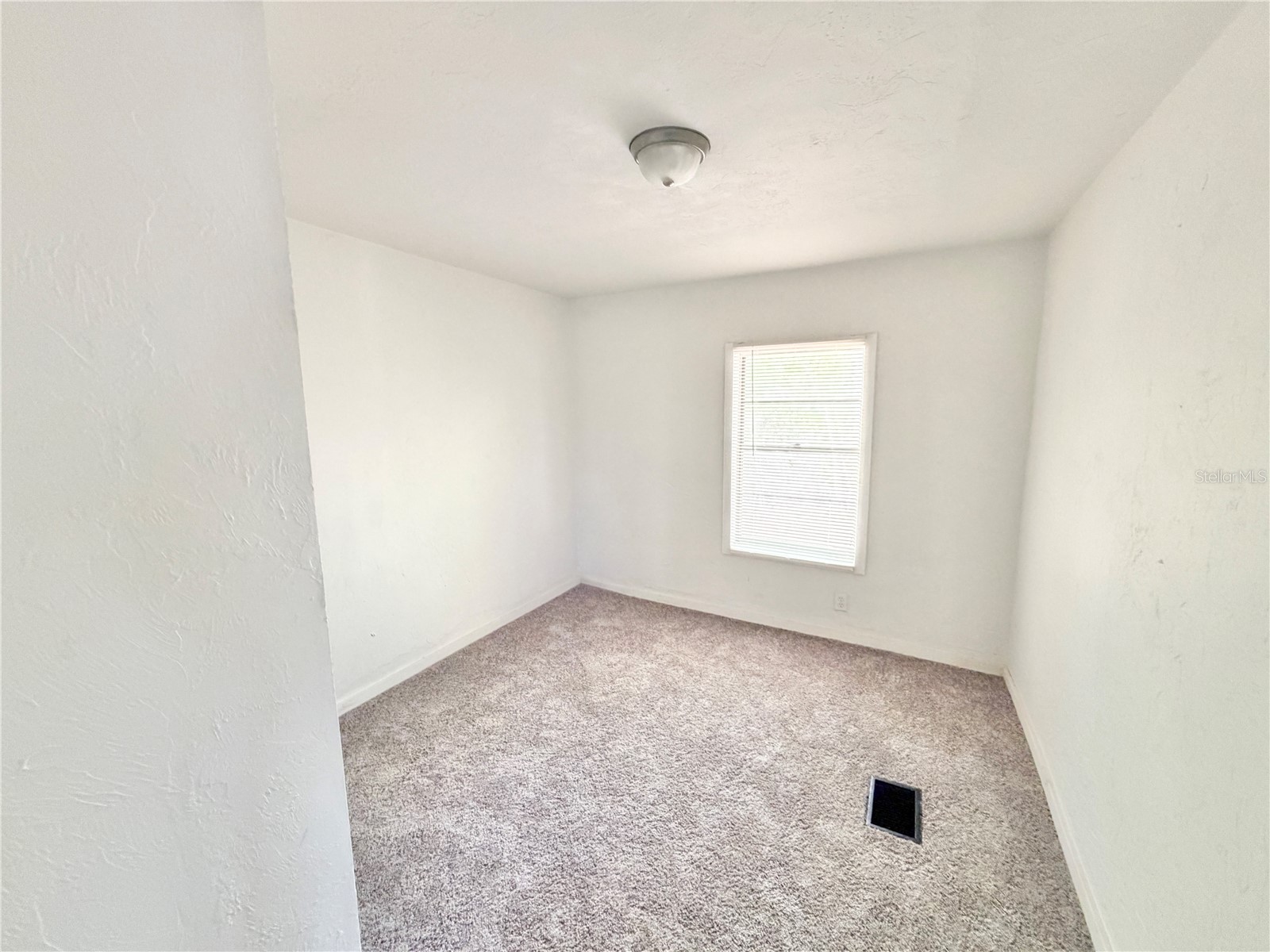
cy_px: 476
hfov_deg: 102.1
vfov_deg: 85.7
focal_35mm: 14
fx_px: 514
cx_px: 635
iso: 320
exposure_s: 1/64
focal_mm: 2.22
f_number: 2.2
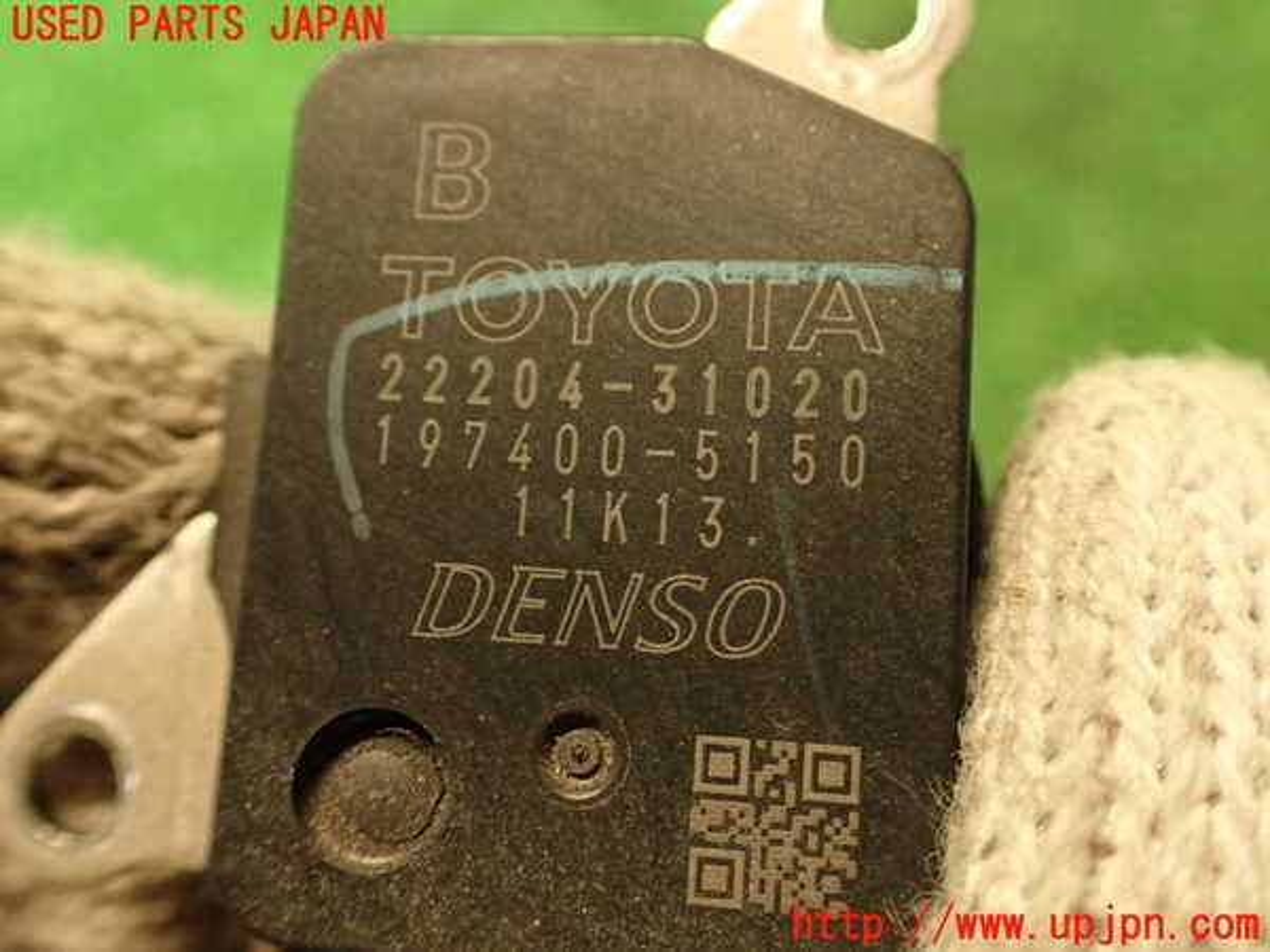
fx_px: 1174
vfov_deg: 44.2
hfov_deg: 56.8
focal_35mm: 32
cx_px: 635
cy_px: 476
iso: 500
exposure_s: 1/30
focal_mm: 5.79
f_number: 2.4
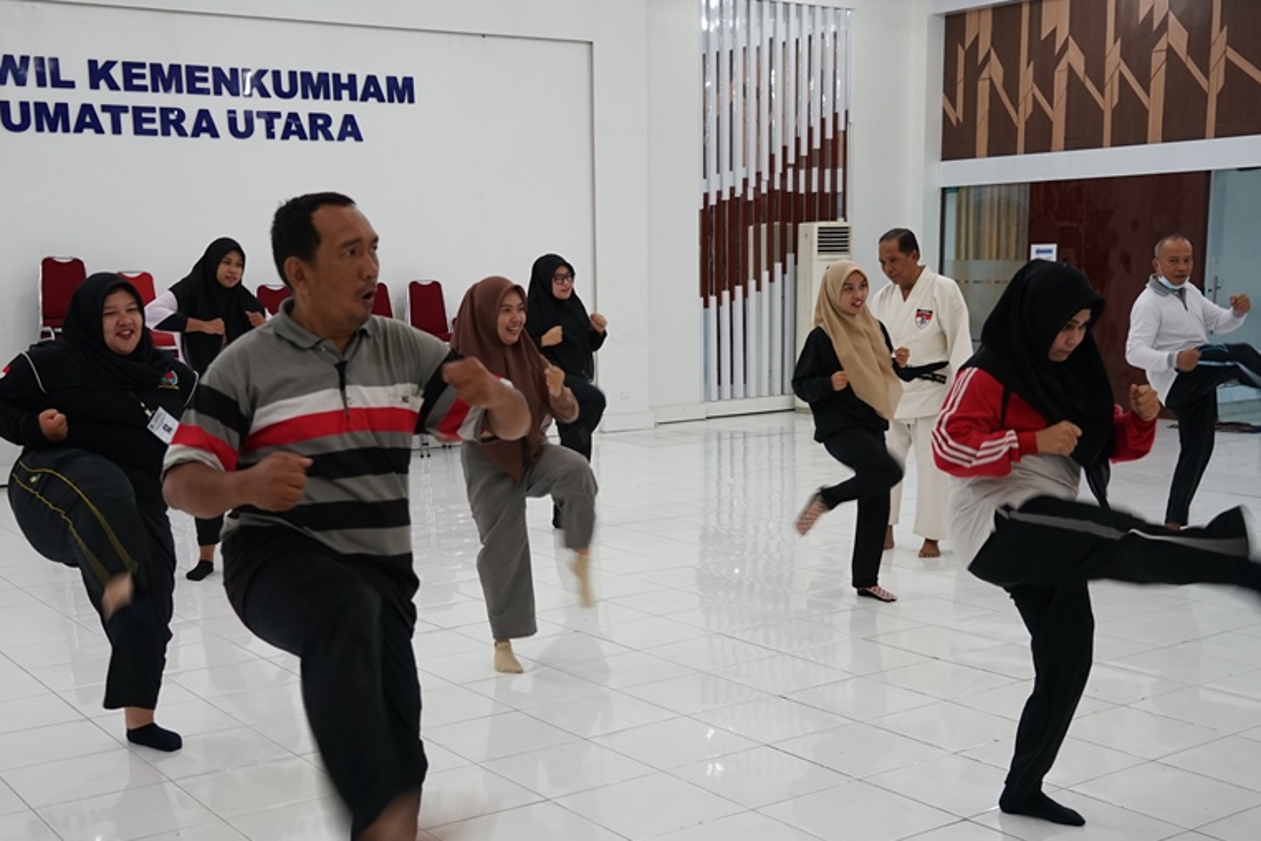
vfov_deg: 31.0
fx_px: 1506
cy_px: 560
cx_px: 564
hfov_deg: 45.4
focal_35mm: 43
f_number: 4
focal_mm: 32
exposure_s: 1/60
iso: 1000
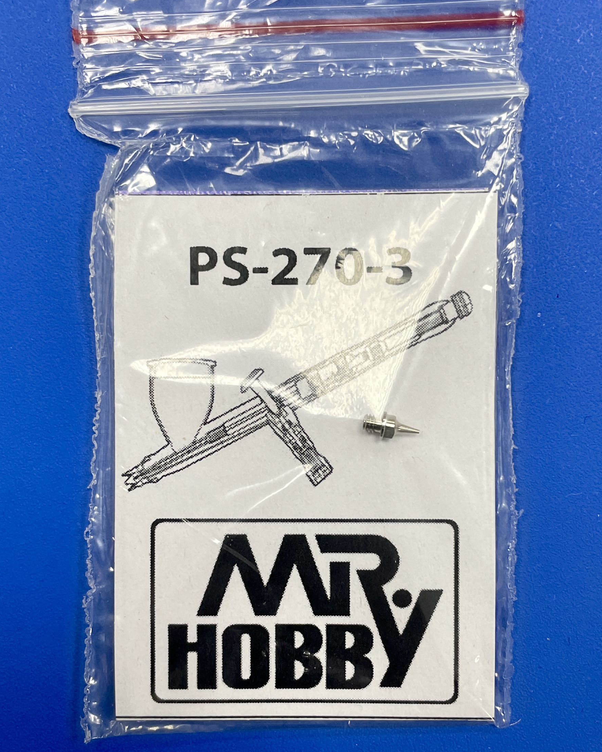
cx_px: 309
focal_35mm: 28
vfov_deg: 62.1
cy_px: 348
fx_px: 624
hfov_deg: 51.5
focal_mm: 4.2
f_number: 1.6
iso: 125
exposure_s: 1/100
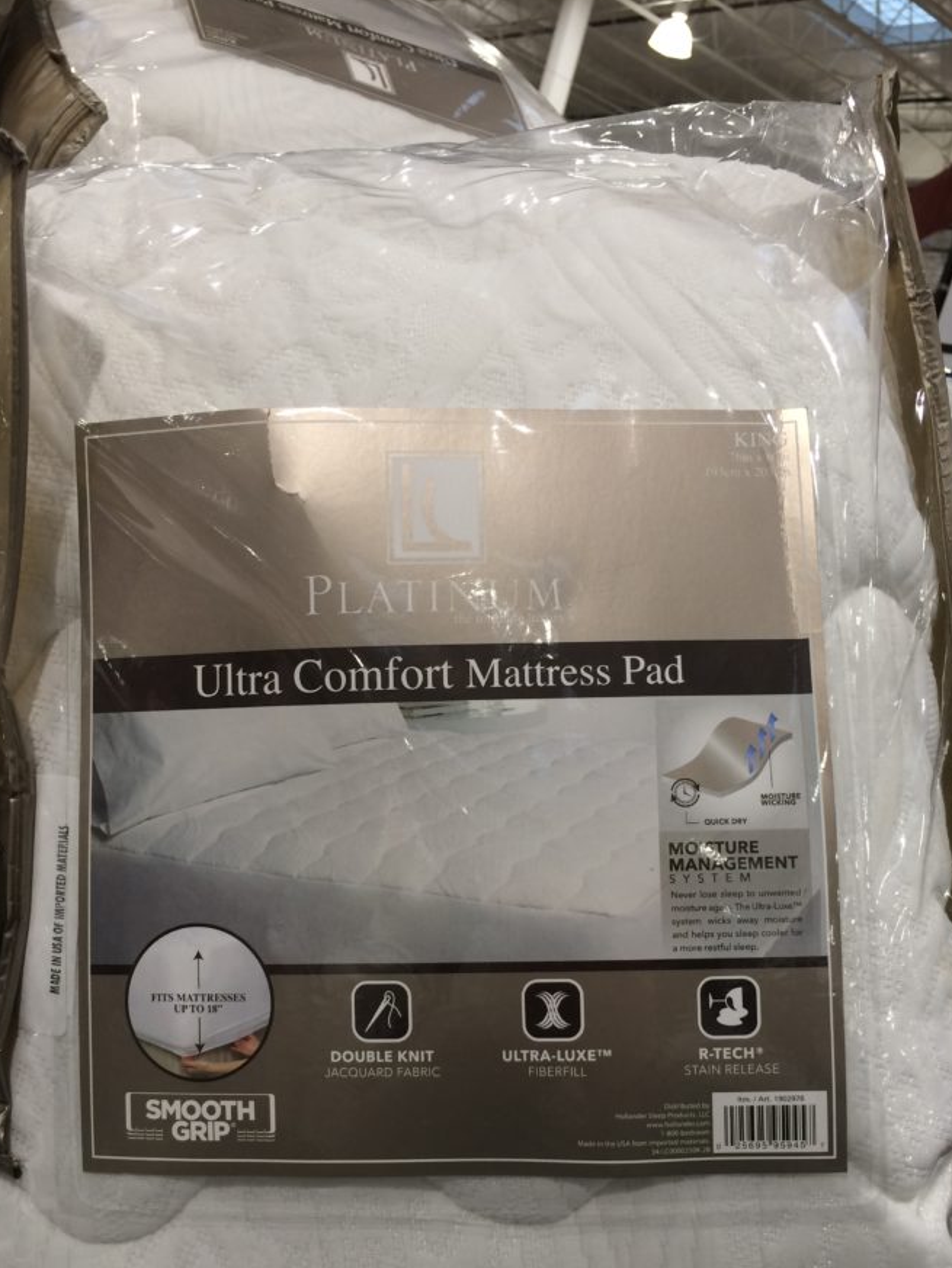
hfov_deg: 41.8
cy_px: 733
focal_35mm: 34
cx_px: 519
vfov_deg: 53.7
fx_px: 1246
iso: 50
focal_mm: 4.15
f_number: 2.2
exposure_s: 1/30
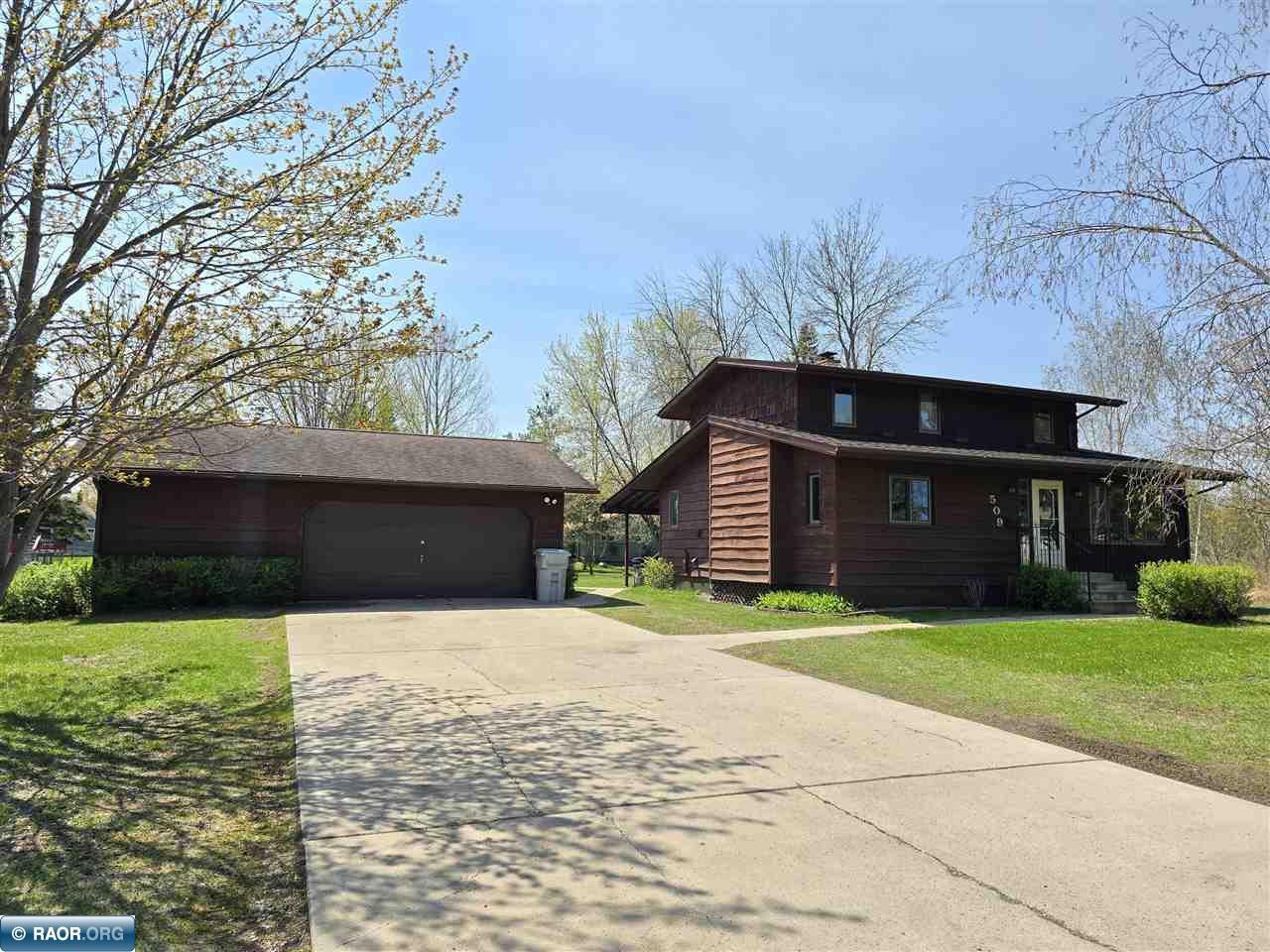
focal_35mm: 23
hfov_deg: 73.9
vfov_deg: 58.9
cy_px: 476
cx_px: 635
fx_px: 844
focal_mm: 6.3
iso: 12
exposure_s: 1/538
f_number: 1.7
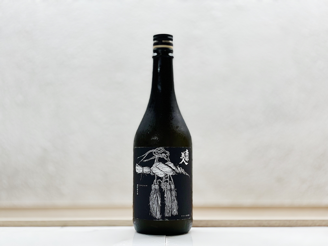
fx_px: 493
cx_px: 164
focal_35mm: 52
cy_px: 123
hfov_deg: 36.8
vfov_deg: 28.0
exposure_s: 1/100
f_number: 2
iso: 64
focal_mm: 6
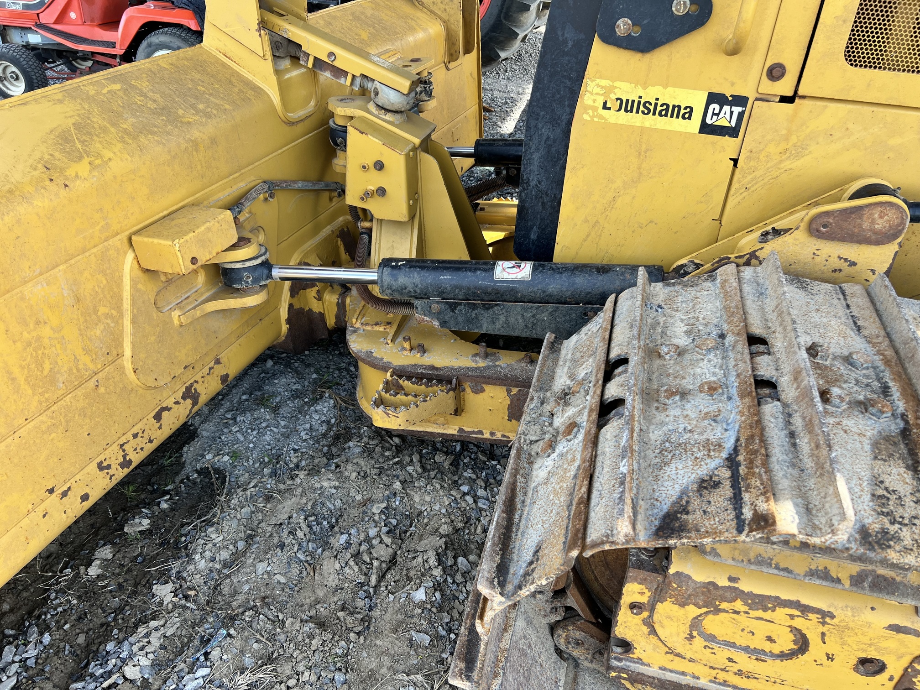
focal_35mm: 26
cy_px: 345
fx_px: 691
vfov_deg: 53.1
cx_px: 460
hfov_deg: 67.3
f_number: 1.5
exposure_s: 1/326
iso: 50
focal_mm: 5.7
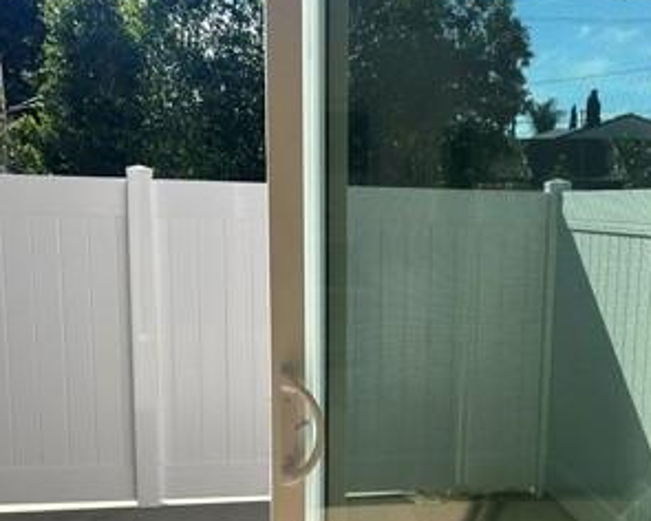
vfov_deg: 27.2
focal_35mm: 55
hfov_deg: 33.6
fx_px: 1060
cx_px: 468
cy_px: 395
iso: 50
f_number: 1.5
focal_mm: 5.7
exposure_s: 1/2008
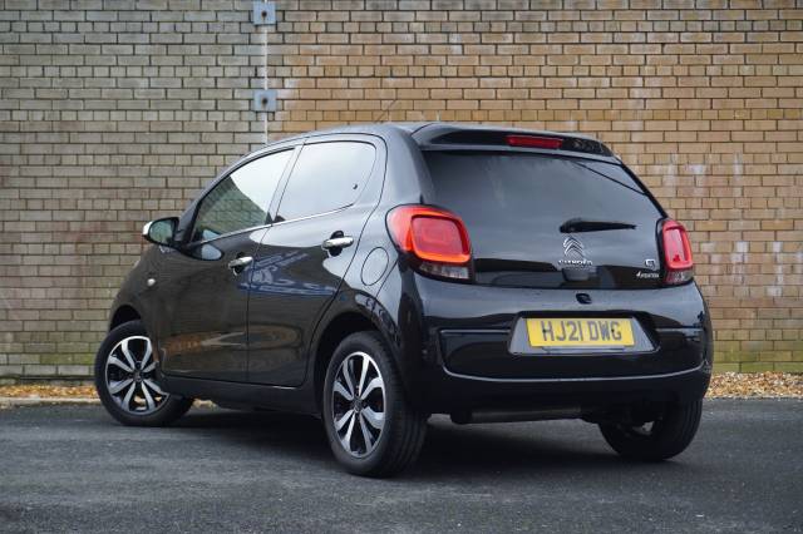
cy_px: 267
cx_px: 402
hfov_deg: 31.9
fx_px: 1404
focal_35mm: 63
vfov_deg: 21.5
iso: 1000
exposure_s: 1/160
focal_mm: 42
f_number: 5.6
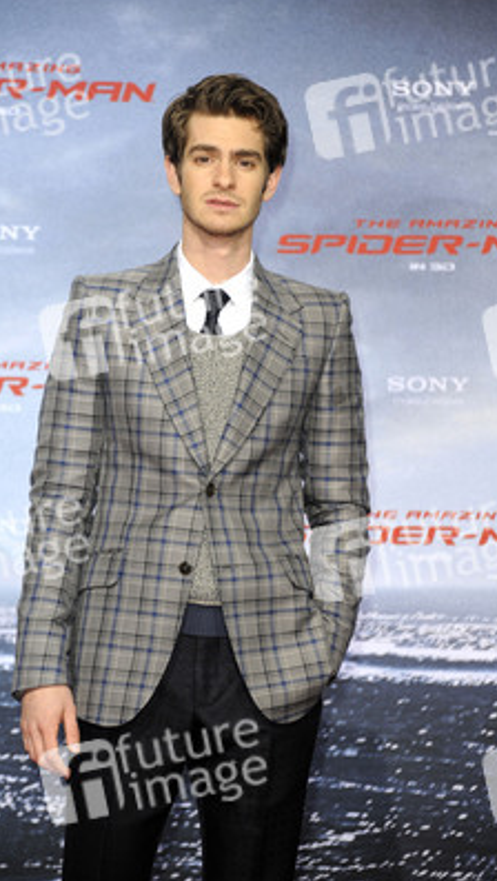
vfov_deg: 13.6
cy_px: 439
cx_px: 217
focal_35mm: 158
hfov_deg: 7.7
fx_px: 3693
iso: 640
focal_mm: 150
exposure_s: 1/160
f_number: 5.6
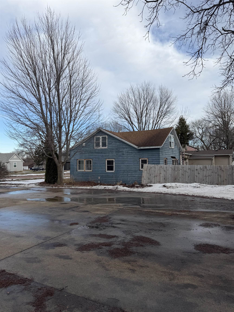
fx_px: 216
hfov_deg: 56.8
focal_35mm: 24
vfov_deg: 71.6
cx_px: 117
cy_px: 156
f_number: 1.78
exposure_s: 1/3279
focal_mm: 6.76
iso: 80
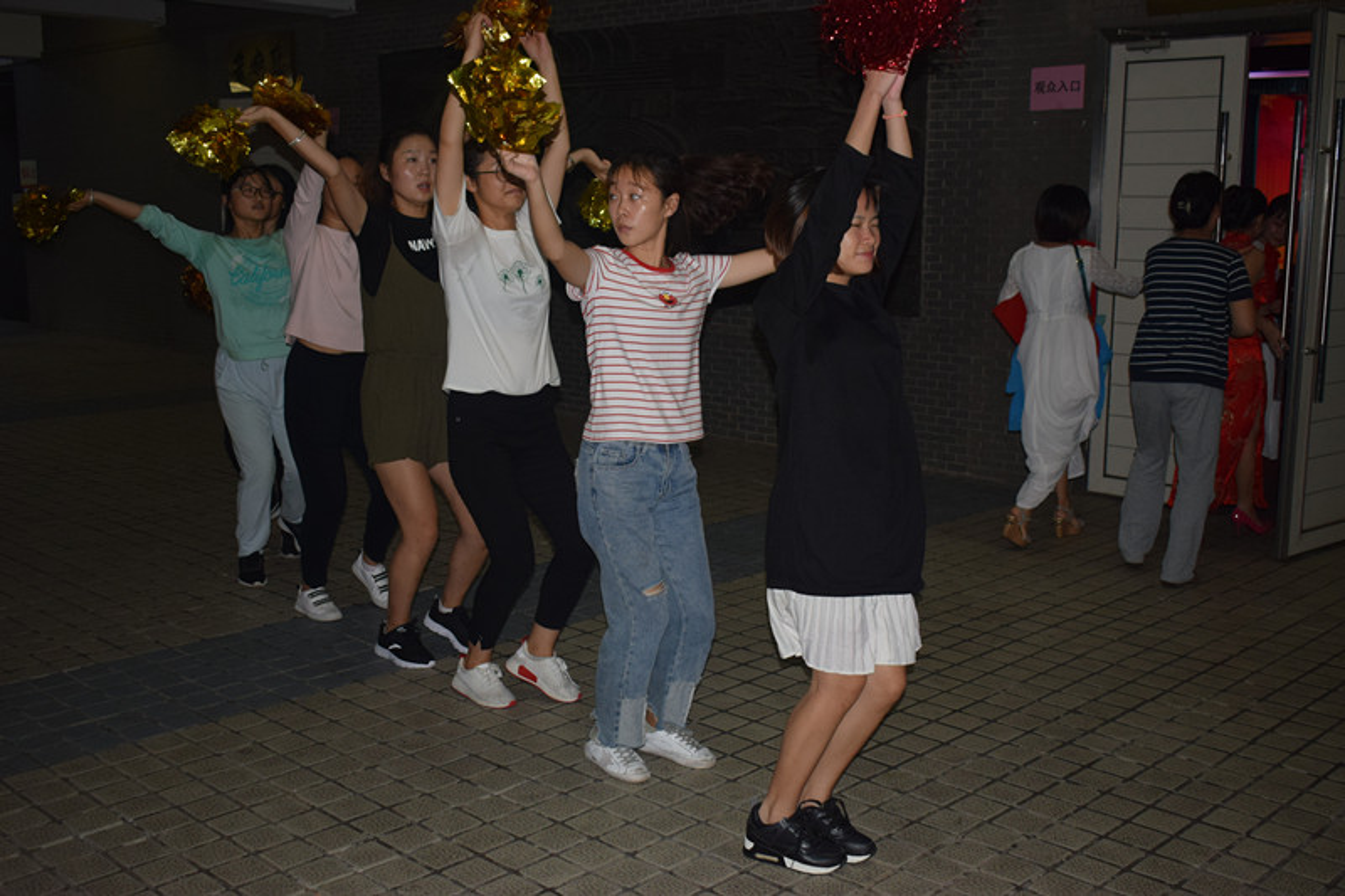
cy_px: 448
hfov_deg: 49.6
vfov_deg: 34.2
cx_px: 672
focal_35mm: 39
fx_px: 1457
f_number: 4
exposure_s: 1/60
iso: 800
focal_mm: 26
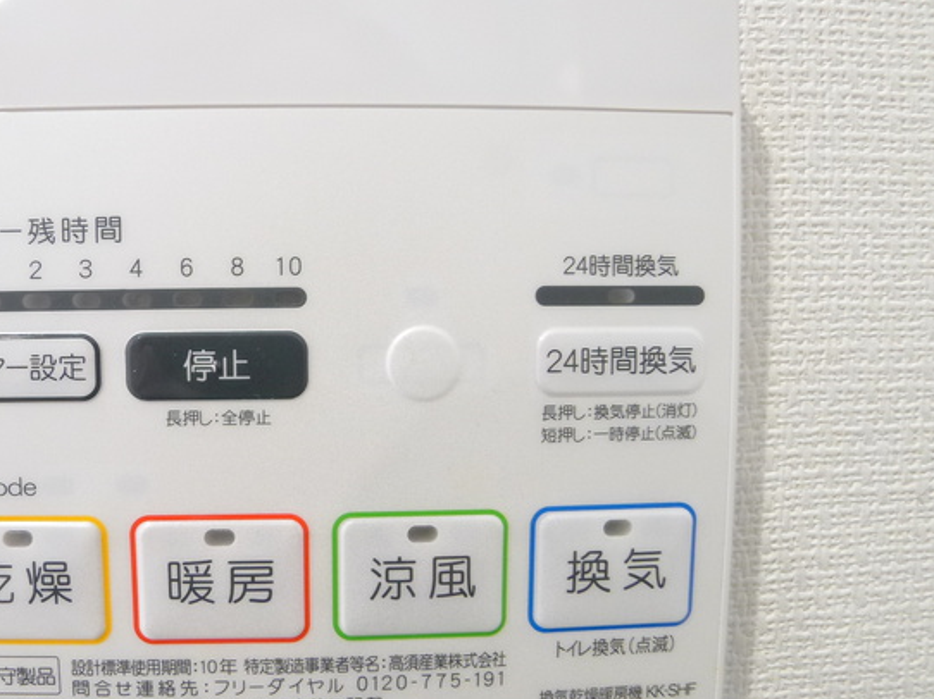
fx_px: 836
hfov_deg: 57.6
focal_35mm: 31
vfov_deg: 45.4
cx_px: 343
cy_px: 374
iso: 400
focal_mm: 5.1
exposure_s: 1/40
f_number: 2
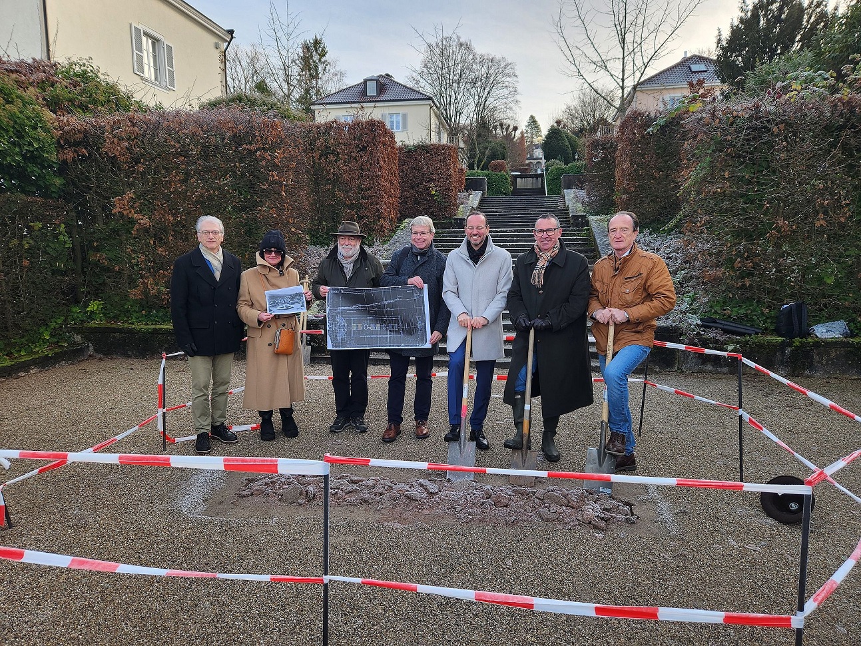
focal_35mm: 23
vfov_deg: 58.9
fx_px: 572
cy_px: 323
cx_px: 430
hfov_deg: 73.9
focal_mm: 5.4
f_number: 1.8
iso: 32
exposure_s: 1/180
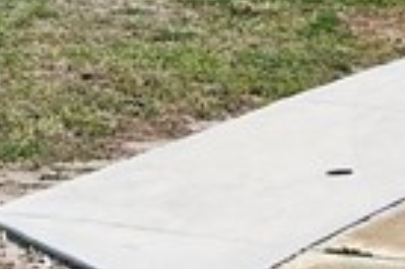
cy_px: -340
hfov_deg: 10.2
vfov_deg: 6.5
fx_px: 2270
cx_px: 334
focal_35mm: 202
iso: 50
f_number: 1.5
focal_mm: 5.7
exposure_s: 1/6993
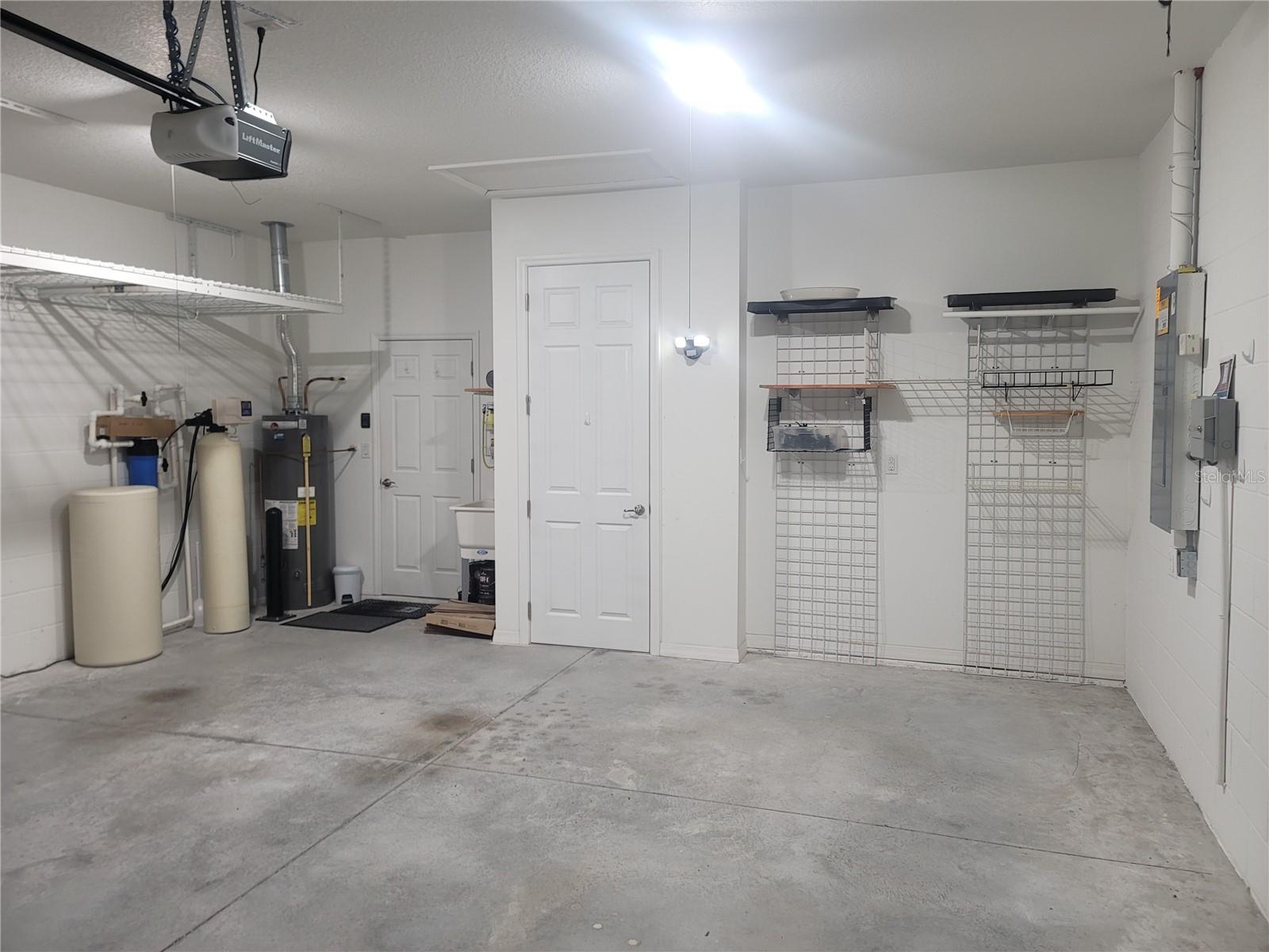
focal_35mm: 25
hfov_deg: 69.4
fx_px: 916
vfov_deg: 54.9
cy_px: 476
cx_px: 634
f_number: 1.8
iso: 125
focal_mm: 7
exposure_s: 1/120
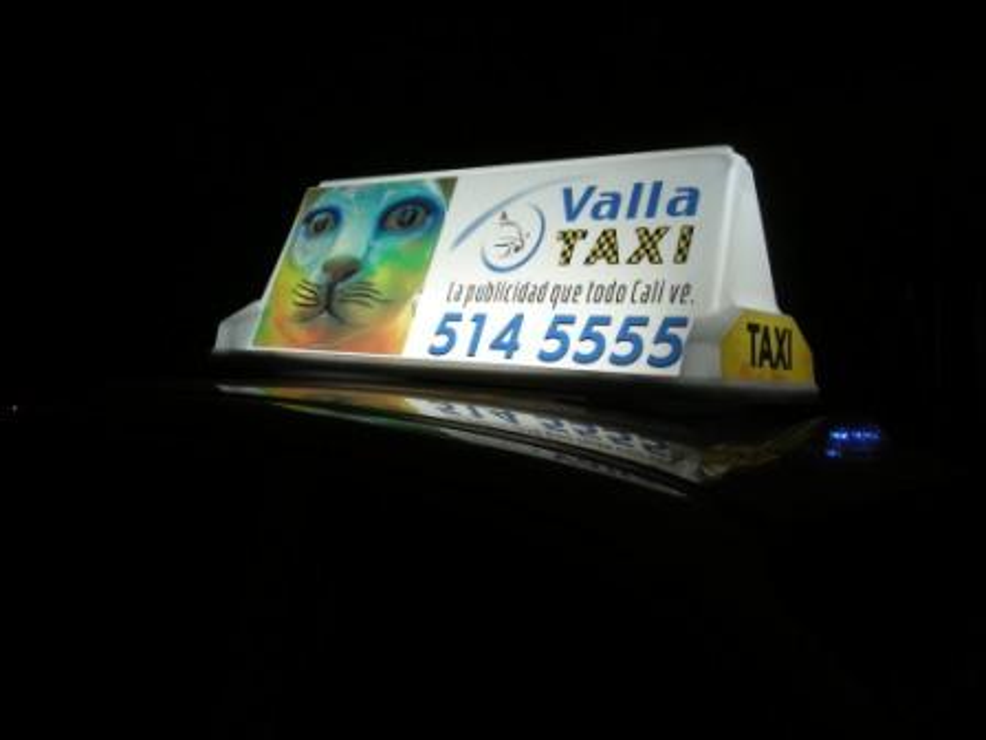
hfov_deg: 52.6
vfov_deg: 40.7
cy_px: 370
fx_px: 997
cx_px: 493
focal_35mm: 35
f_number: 2.8
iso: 110
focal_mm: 5.7
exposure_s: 1/59.7
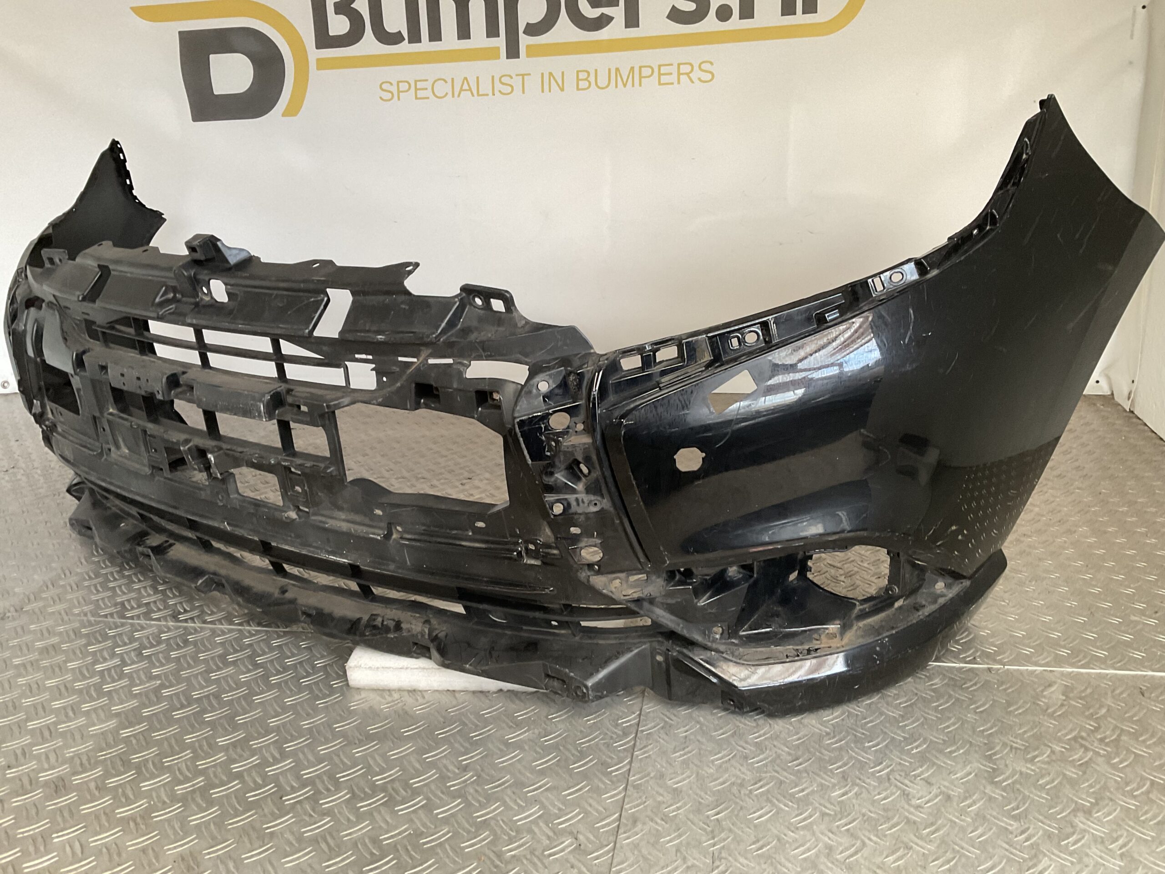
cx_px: 582
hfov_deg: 61.7
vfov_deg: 48.2
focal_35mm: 29
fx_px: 976
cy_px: 437
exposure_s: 1/50
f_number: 1.8
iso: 100
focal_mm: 3
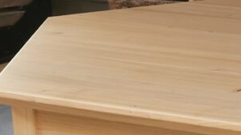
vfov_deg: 6.4
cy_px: 227
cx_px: 306
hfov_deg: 11.2
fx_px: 1195
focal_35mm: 187
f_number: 1.8
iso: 100
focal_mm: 5.58
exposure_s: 1/50
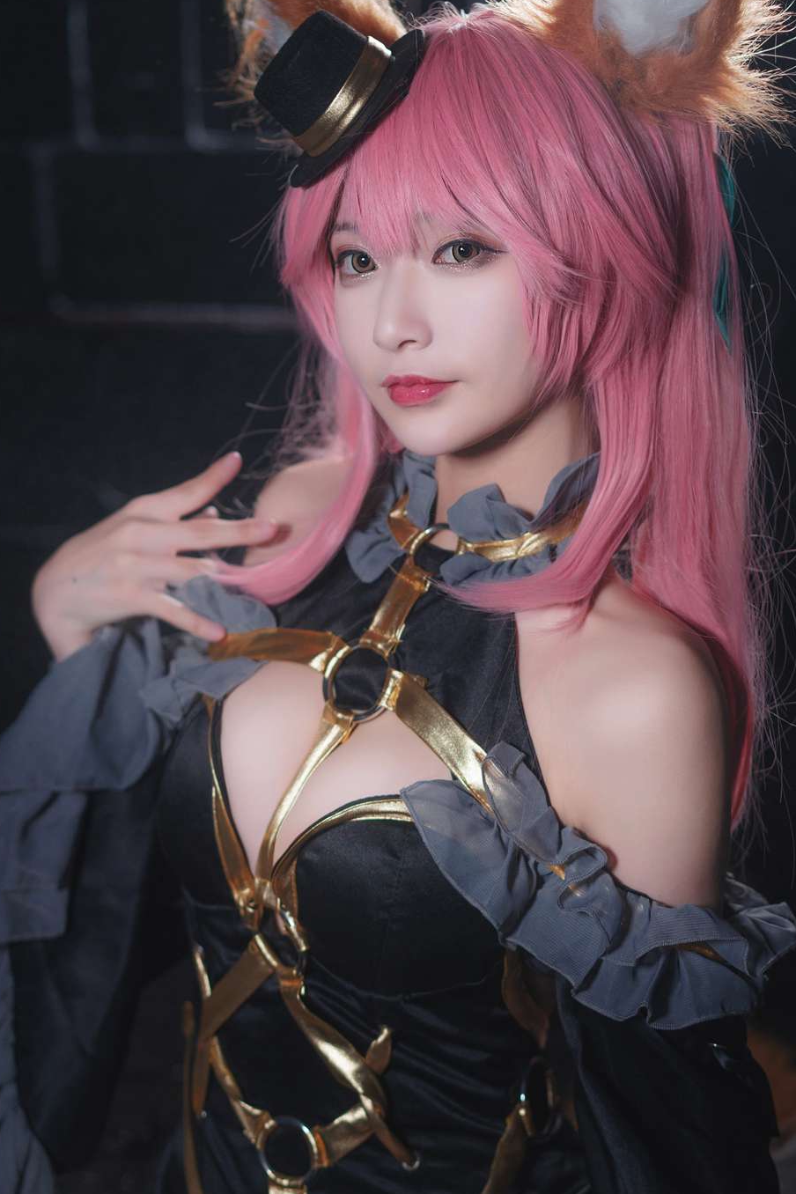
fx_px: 2421
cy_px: 569
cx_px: 402
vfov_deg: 27.7
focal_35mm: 73
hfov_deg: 18.7
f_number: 2.5
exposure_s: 1/200
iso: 400
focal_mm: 55
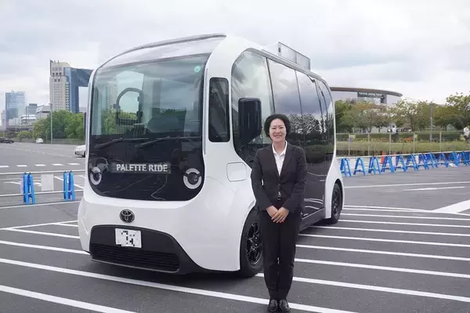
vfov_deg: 41.6
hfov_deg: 59.5
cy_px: 156
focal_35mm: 32
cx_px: 235
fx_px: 411
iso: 100
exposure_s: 1/200
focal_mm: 21
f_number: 5.6
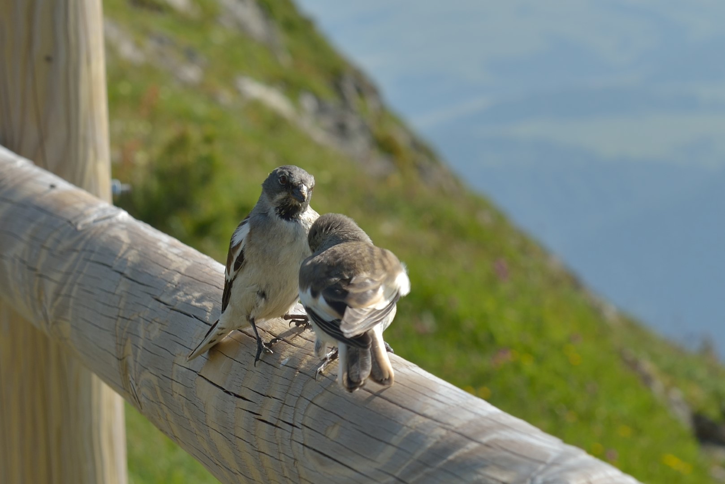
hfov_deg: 28.8
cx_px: 362
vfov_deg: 19.5
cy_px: 242
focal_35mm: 70
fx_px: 1410
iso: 100
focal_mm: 70
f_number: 9
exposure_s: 1/320
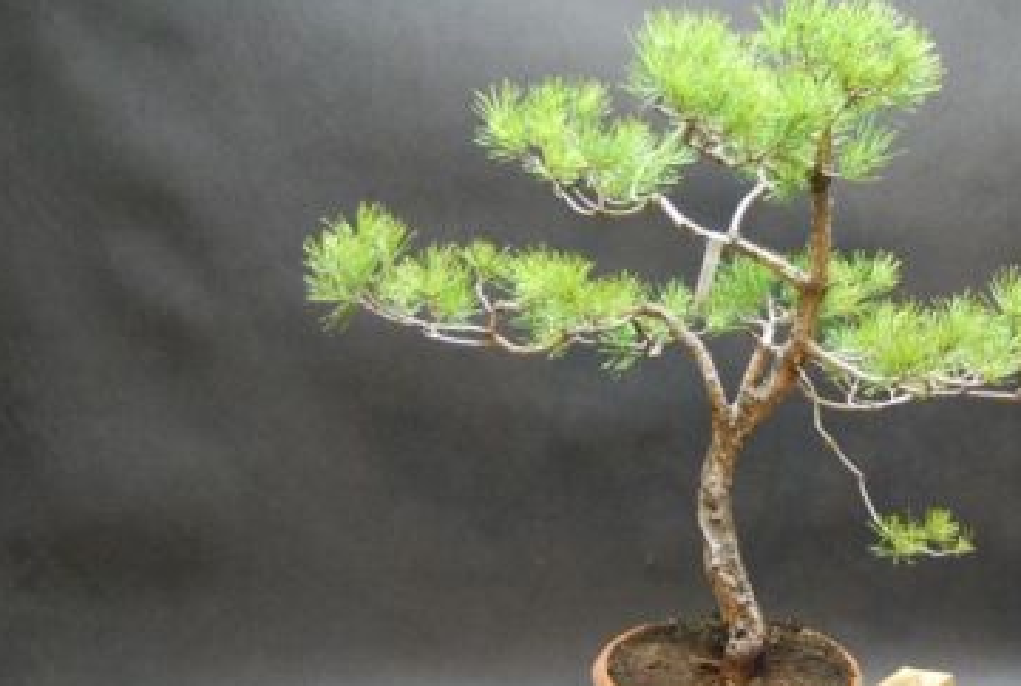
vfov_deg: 24.7
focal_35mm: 55
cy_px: 387
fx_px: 1564
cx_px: 746
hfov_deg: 35.5
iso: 1600
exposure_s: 1/15
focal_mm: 22
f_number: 3.8
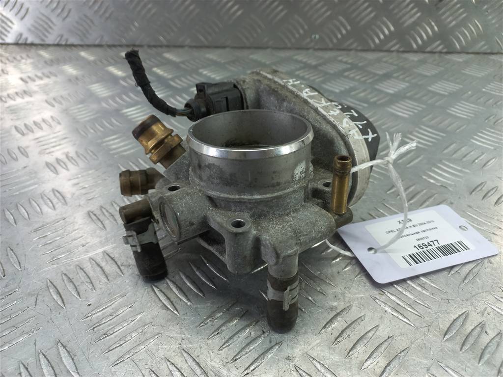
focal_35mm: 25
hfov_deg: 69.4
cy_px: 188
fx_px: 363
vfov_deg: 54.9
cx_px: 252
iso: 64
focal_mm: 4.6
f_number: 1.8
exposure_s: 1/50
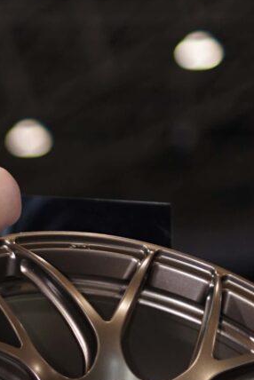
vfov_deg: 6.8
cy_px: 571
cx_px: -380
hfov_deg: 4.5
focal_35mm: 299
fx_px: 3159
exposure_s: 1/125
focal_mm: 50
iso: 100
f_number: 1.4
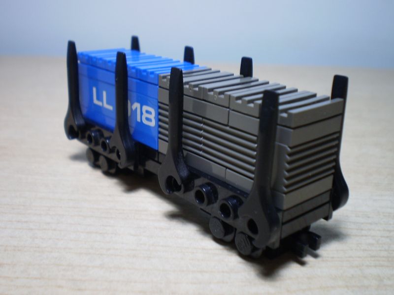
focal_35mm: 42
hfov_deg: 44.8
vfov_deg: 34.3
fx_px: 478
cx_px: 197
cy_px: 148
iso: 125
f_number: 3.5
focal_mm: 7.4
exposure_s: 1/20
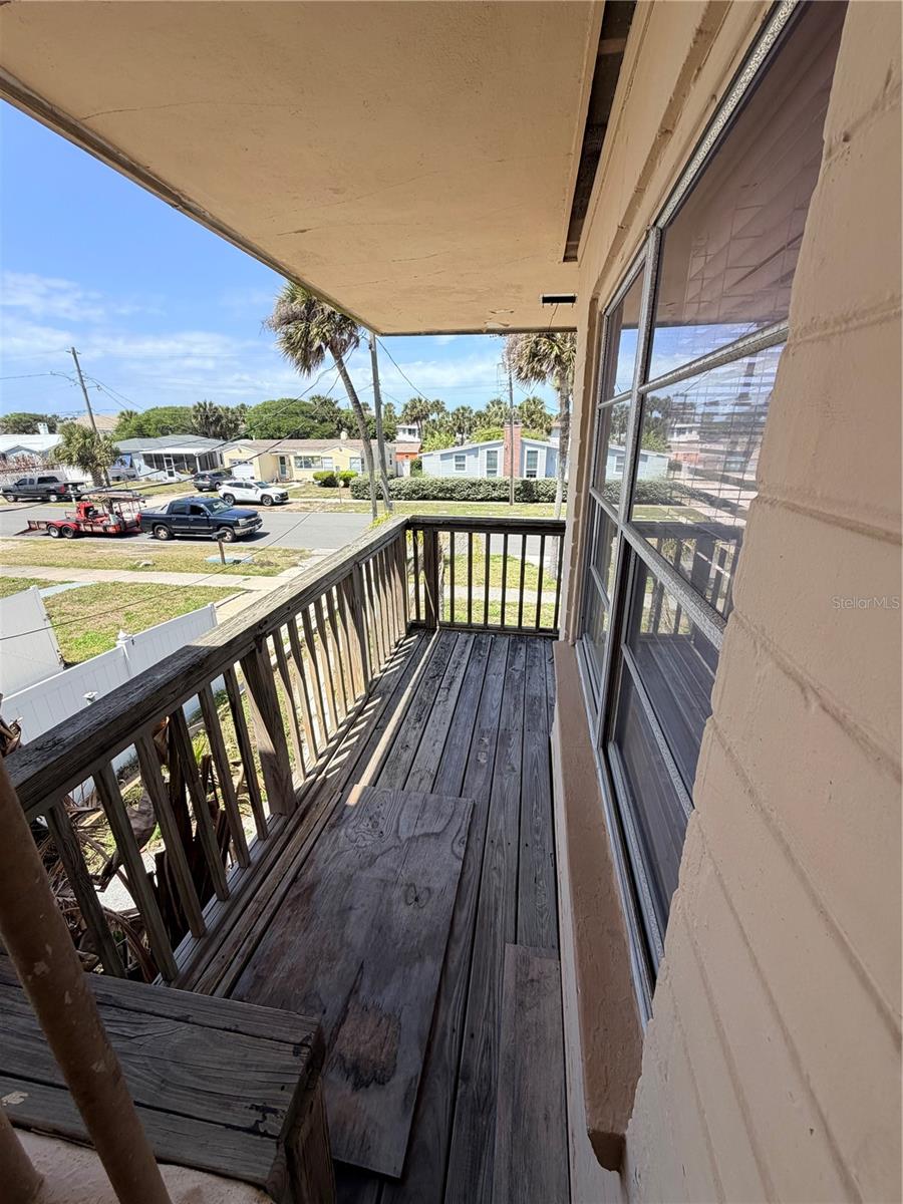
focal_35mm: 14
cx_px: 452
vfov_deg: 102.1
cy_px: 602
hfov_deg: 85.7
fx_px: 487
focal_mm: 2.22
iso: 40
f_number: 2.2
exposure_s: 1/760
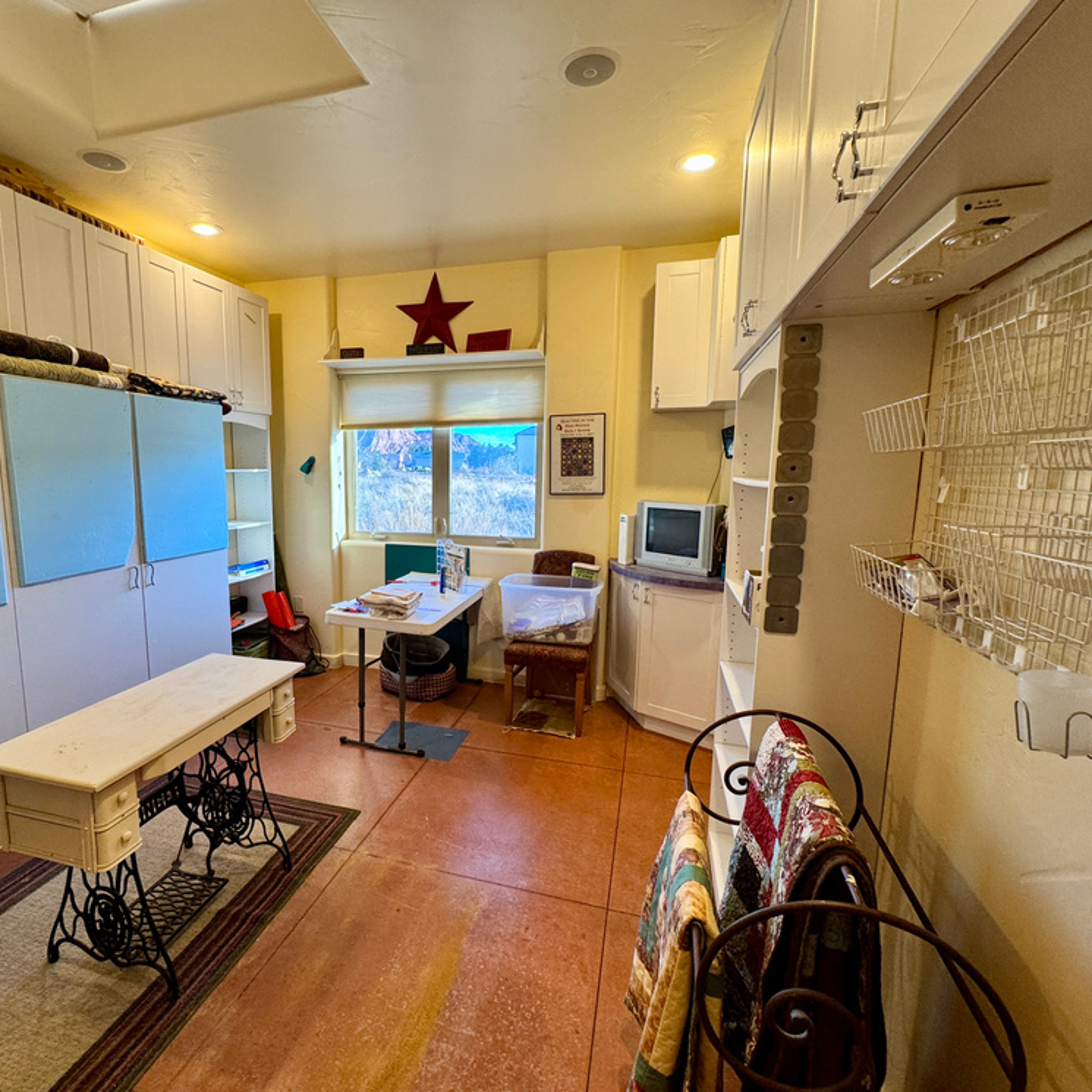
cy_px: 551
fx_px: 607
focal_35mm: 17
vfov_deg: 84.0
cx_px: 459
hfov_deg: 83.3
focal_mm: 2.22
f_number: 2.2
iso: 160
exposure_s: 1/120
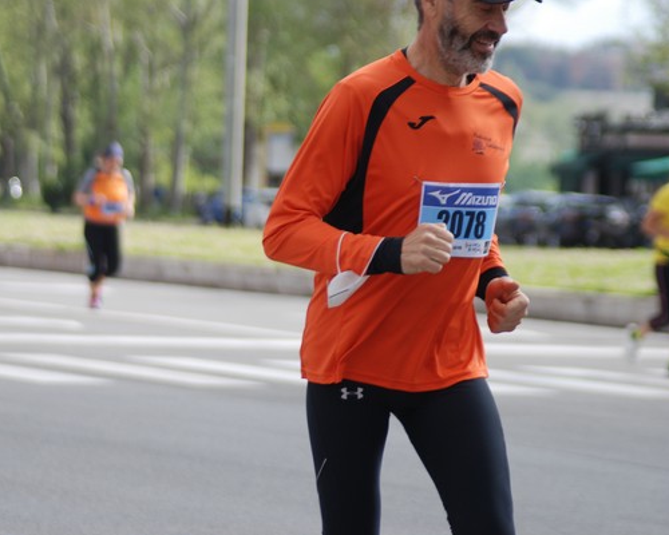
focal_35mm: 229
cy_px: 268
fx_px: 4526
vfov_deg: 6.8
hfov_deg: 8.5
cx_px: 272
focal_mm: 135
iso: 200
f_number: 4.5
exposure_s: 1/640
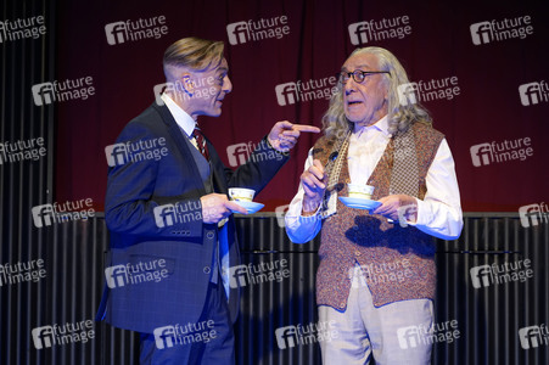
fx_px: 2377
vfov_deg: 8.8
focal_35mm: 156
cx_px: 274
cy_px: 182
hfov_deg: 13.2
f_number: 5.6
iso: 2000
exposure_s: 1/200
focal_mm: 156
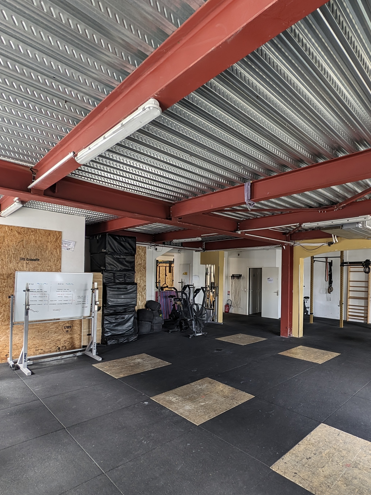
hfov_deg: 69.5
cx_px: 248
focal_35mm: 18
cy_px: 277
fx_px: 257
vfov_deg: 87.4
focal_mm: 2.23
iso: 112
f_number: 1.95
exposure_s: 1/35.6
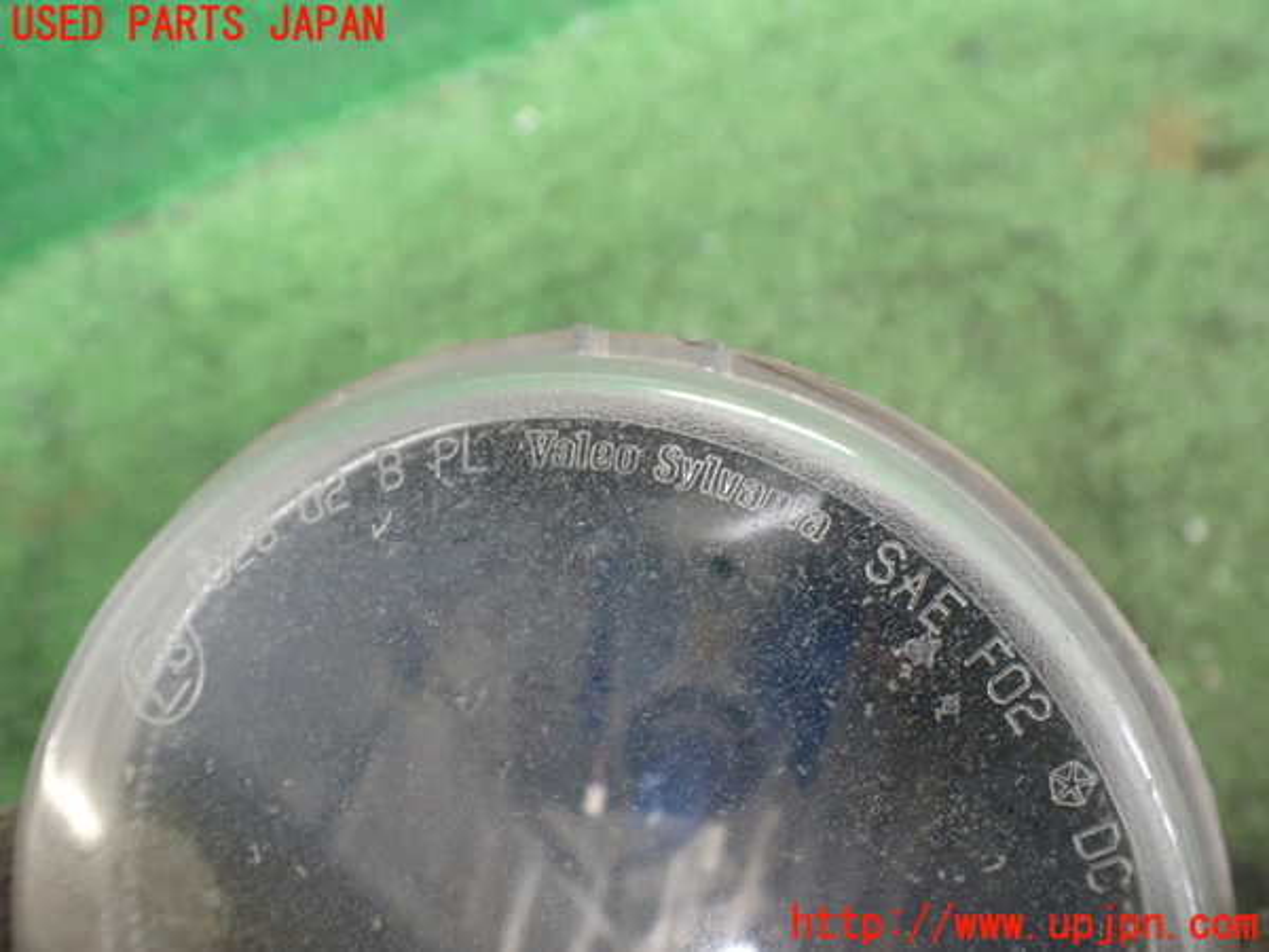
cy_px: 476
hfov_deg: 60.0
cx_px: 634
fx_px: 1100
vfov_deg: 46.8
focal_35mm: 30
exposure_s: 1/100
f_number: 2.3
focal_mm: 5.4
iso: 800
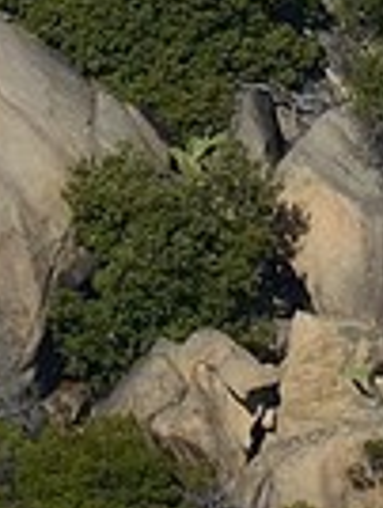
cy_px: -394
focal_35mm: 2287
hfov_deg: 0.7
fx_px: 33632
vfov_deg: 0.9
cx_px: -1816
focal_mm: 200
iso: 400
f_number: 8
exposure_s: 1/1600
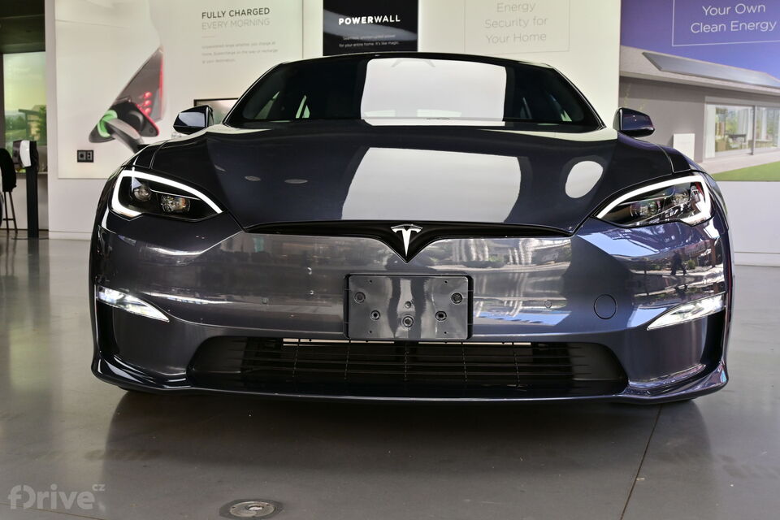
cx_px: 390
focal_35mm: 40
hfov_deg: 48.7
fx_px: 861
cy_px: 260
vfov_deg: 33.6
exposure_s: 1/160
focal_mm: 26.5
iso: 400
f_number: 6.3
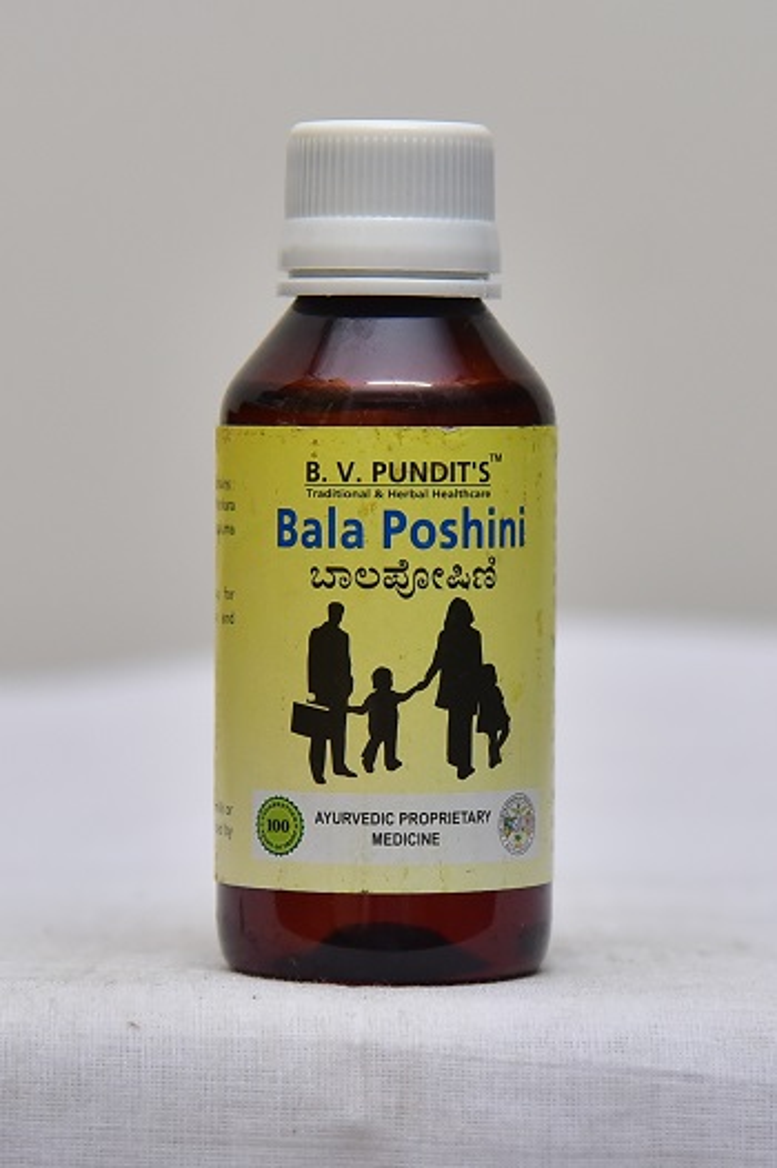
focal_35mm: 92
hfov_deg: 14.8
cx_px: 388
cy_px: 584
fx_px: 2982
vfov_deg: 22.2
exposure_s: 1/125
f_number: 4.5
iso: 1600
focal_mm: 92
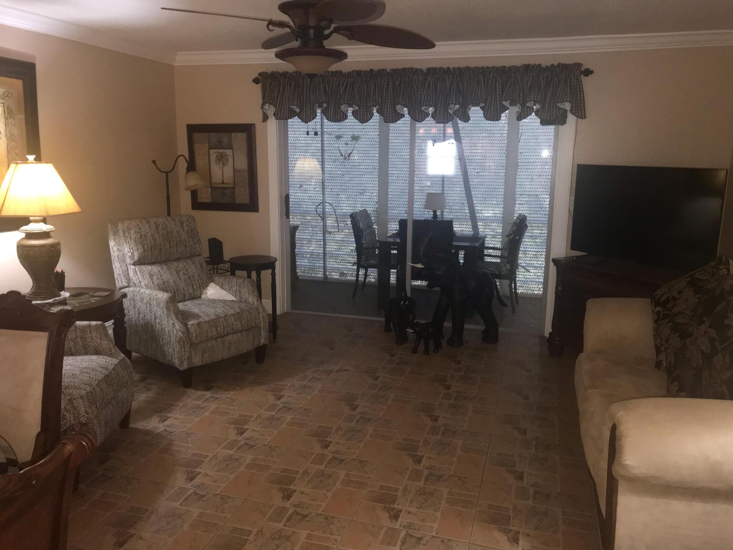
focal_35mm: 28
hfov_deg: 63.4
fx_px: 593
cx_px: 366
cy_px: 275
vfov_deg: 49.7
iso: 100
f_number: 1.8
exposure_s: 1/16
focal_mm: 3.99
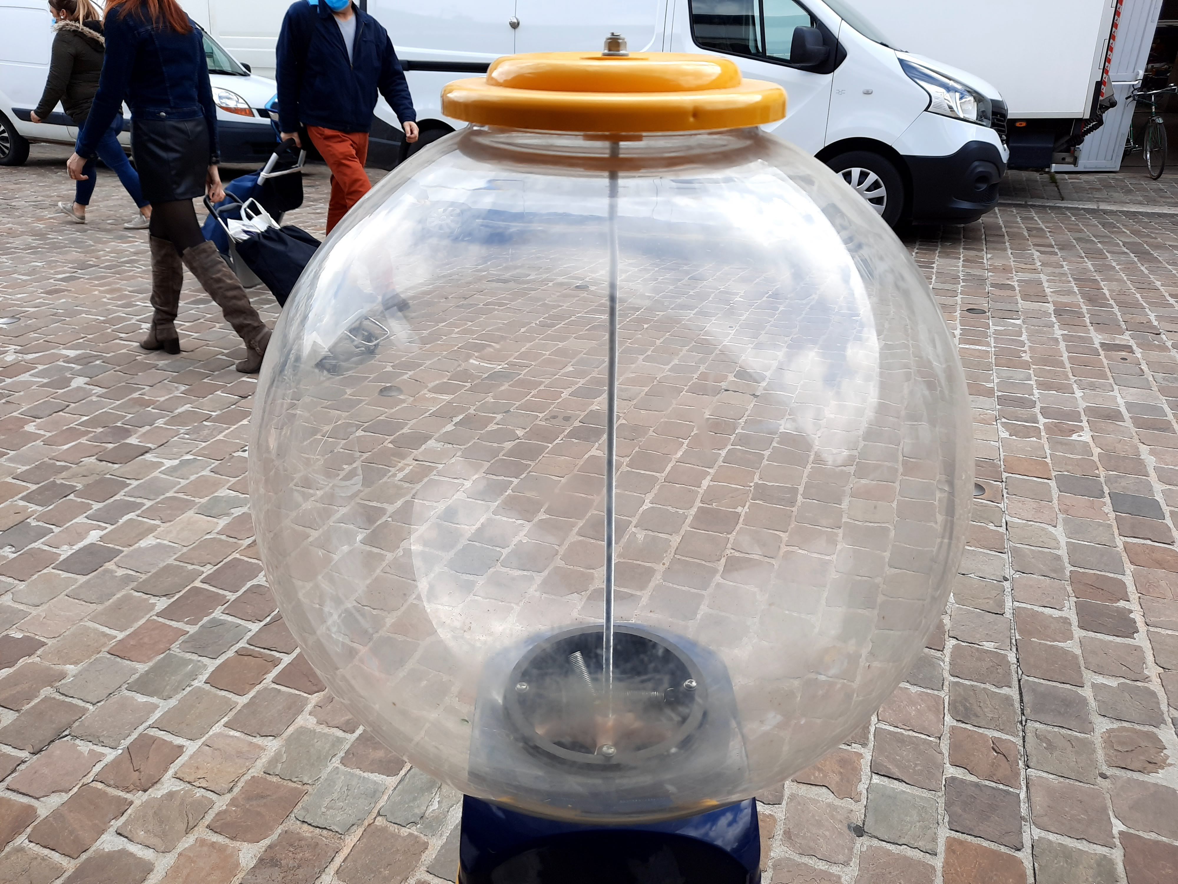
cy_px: 442
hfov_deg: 69.4
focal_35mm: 25
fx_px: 851
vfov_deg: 54.9
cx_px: 589
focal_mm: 4.6
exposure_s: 1/297
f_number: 2
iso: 32
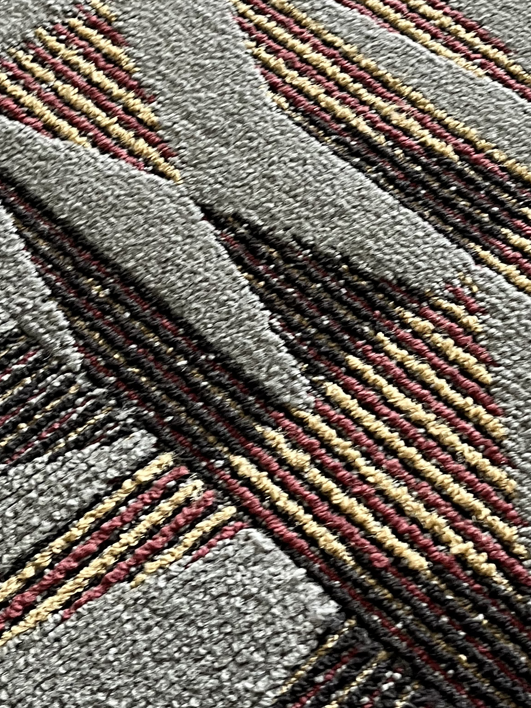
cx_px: 409
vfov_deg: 28.5
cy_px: 304
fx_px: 1391
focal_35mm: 68
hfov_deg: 21.4
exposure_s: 1/60
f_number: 1.6
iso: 160
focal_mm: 5.1
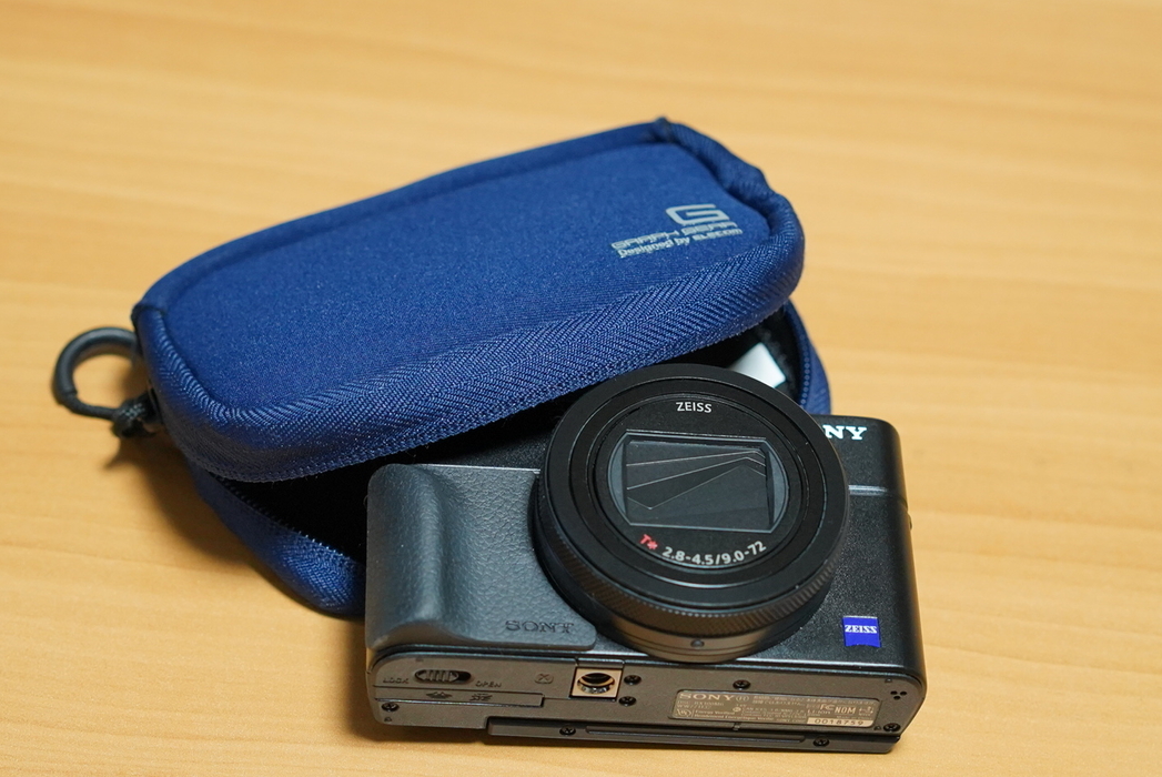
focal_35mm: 94
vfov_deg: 14.6
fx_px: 3037
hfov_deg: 21.7
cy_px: 382
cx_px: 579
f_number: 4
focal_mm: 55
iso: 2500
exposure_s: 1/100
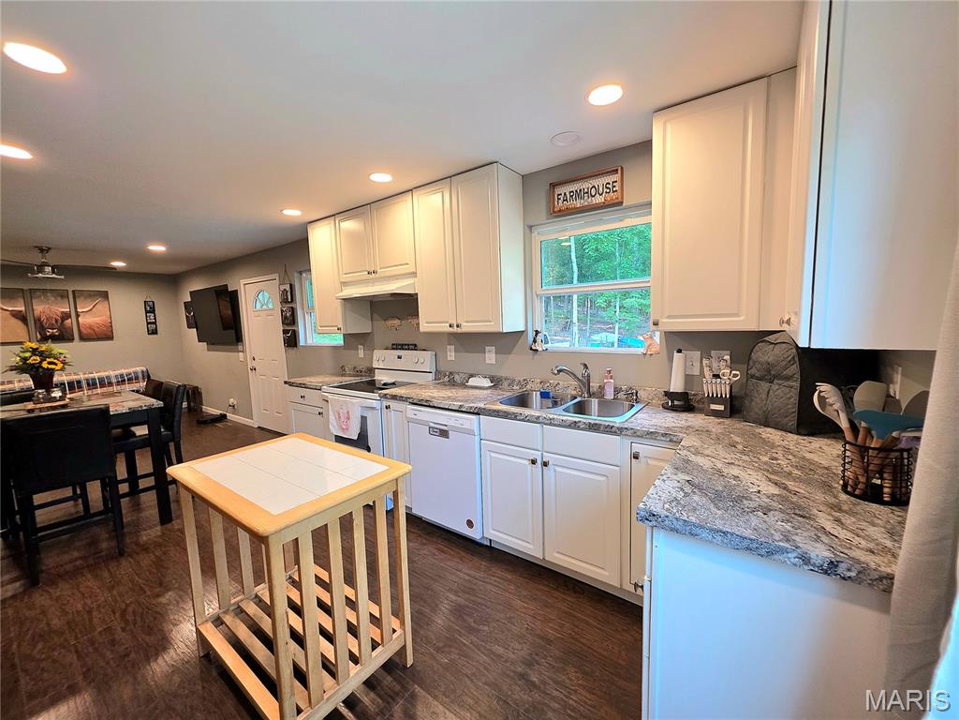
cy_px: 360
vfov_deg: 89.9
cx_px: 480
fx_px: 360
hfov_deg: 106.2
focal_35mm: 13
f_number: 1.9
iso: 160
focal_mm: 2.2
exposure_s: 1/120
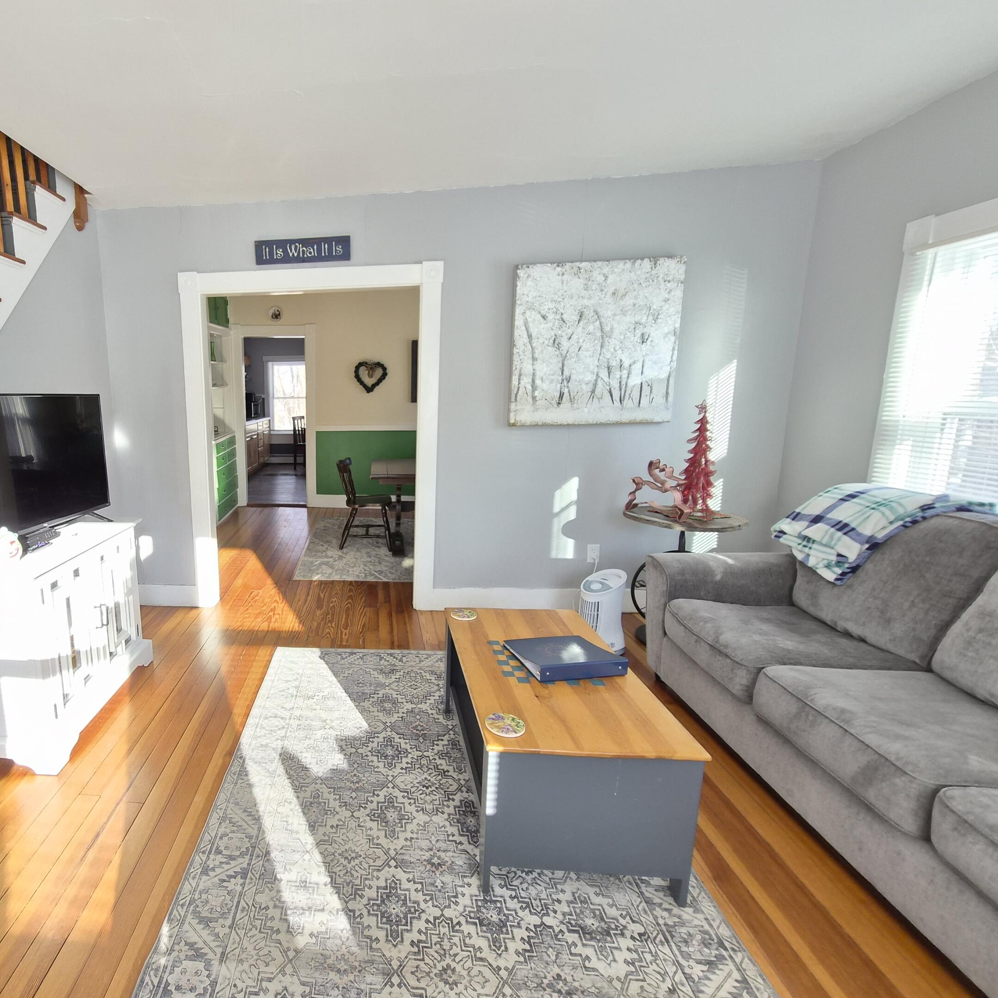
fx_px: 522
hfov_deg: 83.8
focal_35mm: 16
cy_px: 494
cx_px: 316
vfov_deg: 87.4
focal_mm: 1.7
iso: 80
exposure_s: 1/60
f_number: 2.2
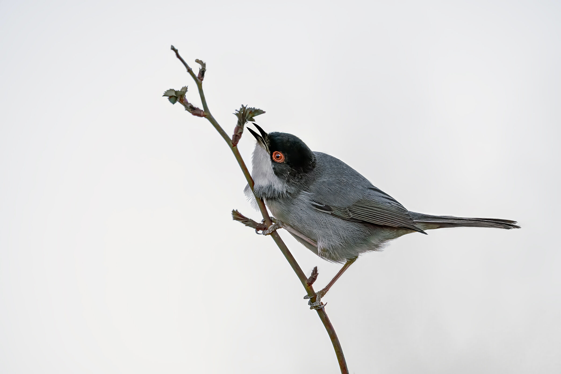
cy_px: 187
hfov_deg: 3.4
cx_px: 280
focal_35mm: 600
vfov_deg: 2.3
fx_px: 9349
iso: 160
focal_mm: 400
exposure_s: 1/1000
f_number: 7.1
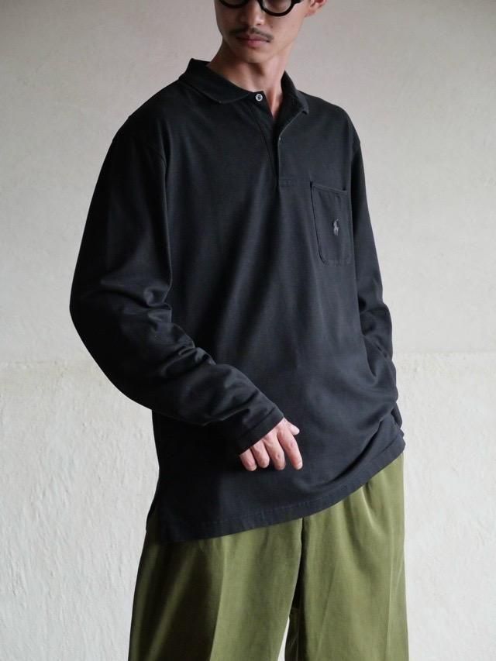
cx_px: 248
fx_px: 1986
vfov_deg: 18.9
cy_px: 330
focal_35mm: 104
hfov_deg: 14.2
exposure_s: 1/100
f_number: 4
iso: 3200
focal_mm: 52
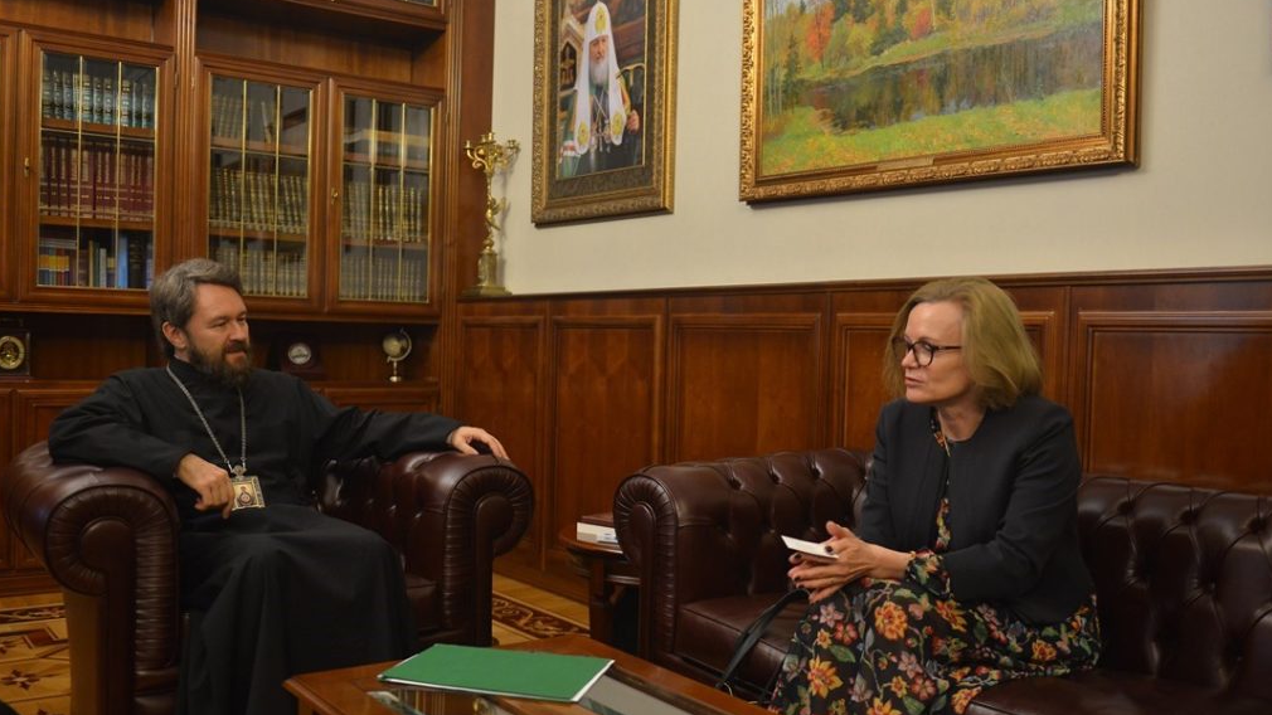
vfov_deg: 34.6
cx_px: 633
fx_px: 1147
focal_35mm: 34
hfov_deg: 58.0
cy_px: 363
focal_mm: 32
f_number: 2.8
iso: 1600
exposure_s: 1/60
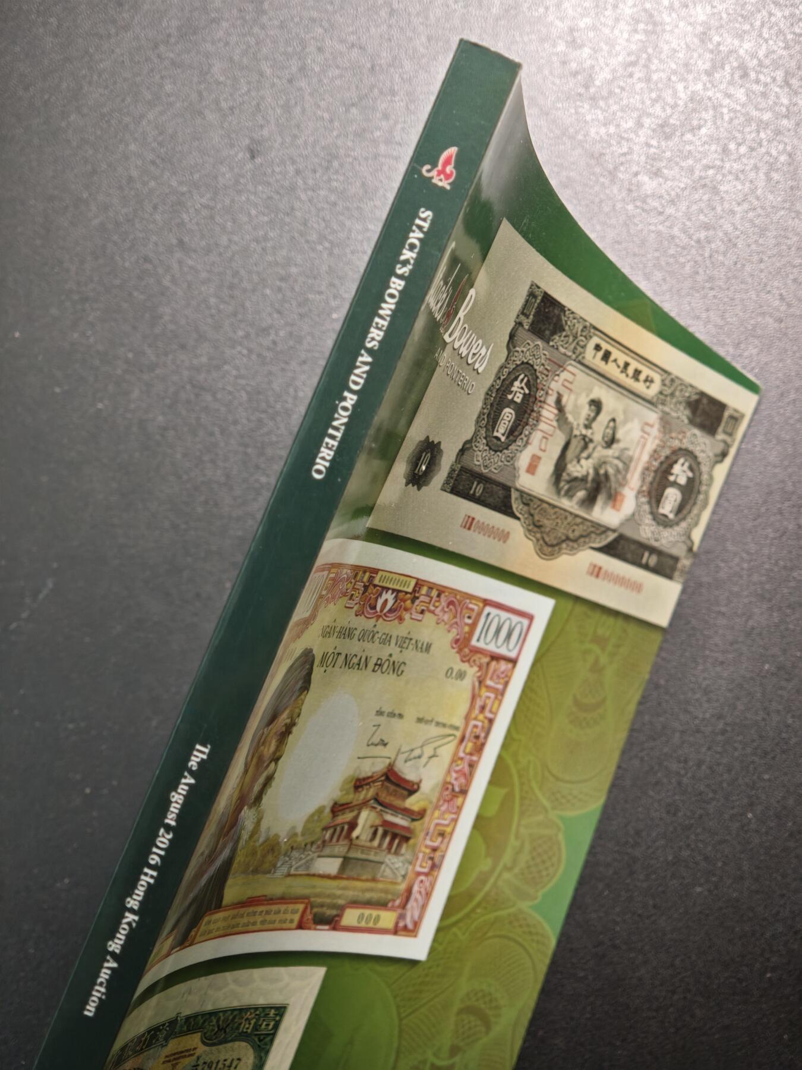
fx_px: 1853
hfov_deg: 24.4
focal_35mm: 60
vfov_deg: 32.2
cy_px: 535
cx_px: 401
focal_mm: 9
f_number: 2
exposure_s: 1/50
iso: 640
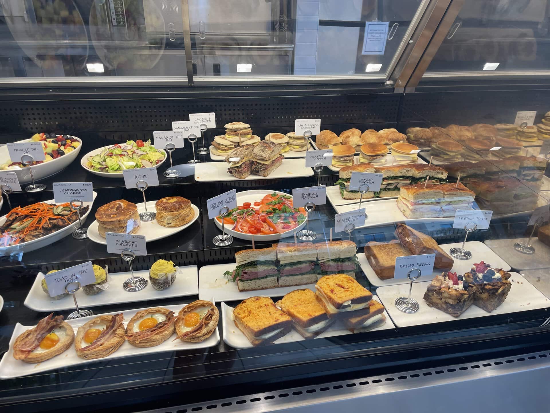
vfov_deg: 53.1
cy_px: 206
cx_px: 275
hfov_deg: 67.3
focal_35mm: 26
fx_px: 413
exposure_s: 1/120
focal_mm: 4.2
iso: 50
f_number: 1.6
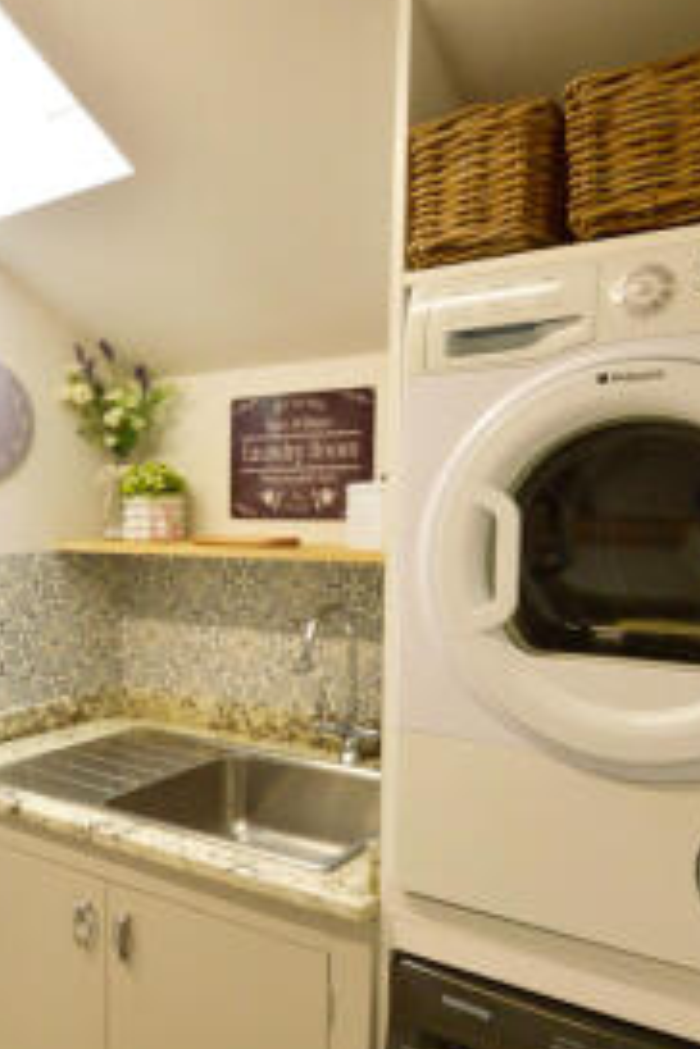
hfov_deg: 53.1
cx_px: 356
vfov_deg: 69.2
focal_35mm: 24
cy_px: 778
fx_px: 700
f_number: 10
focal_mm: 10
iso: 450
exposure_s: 1/15
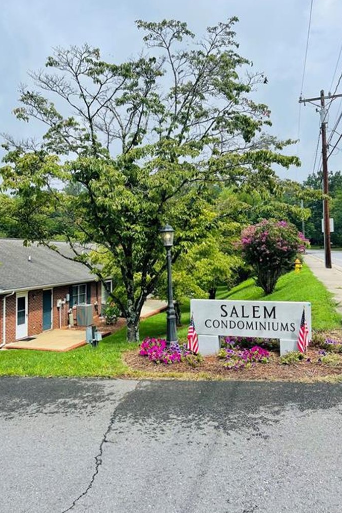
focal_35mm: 29
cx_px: 139
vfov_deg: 63.7
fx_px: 413
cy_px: 247
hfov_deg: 44.7
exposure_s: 1/3922
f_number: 1.6
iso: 32
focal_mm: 5.1
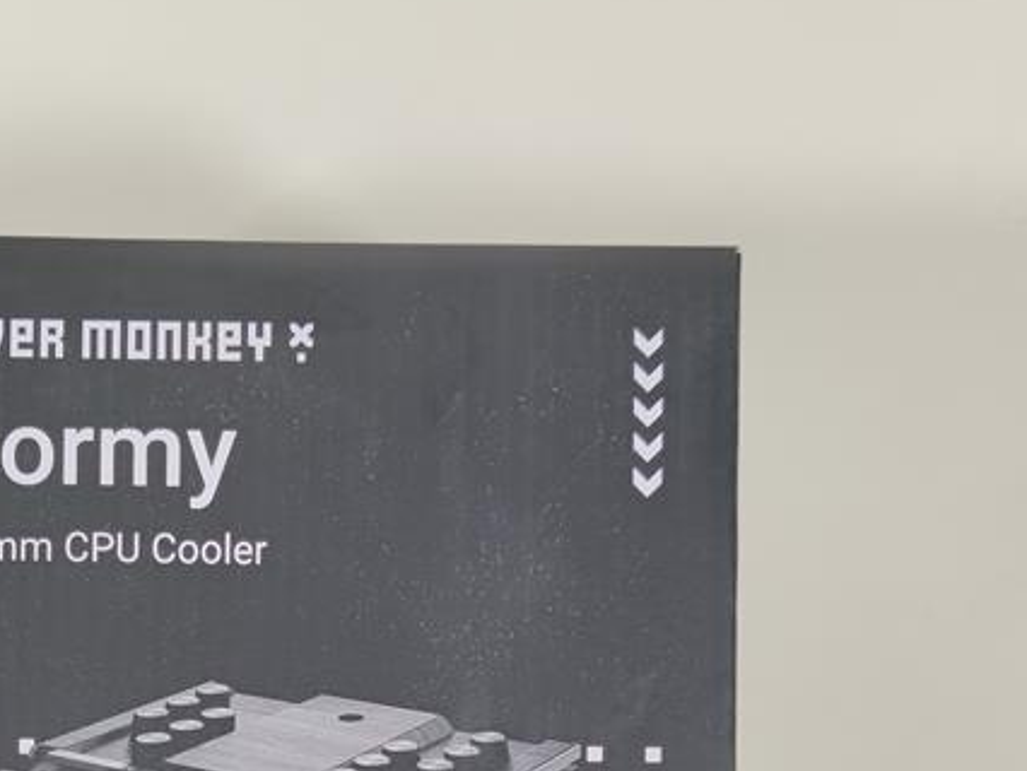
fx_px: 1959
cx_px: 289
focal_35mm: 66
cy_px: 904
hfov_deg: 29.0
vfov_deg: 20.9
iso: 90
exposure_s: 1/100
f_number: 1.85
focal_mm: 6.78
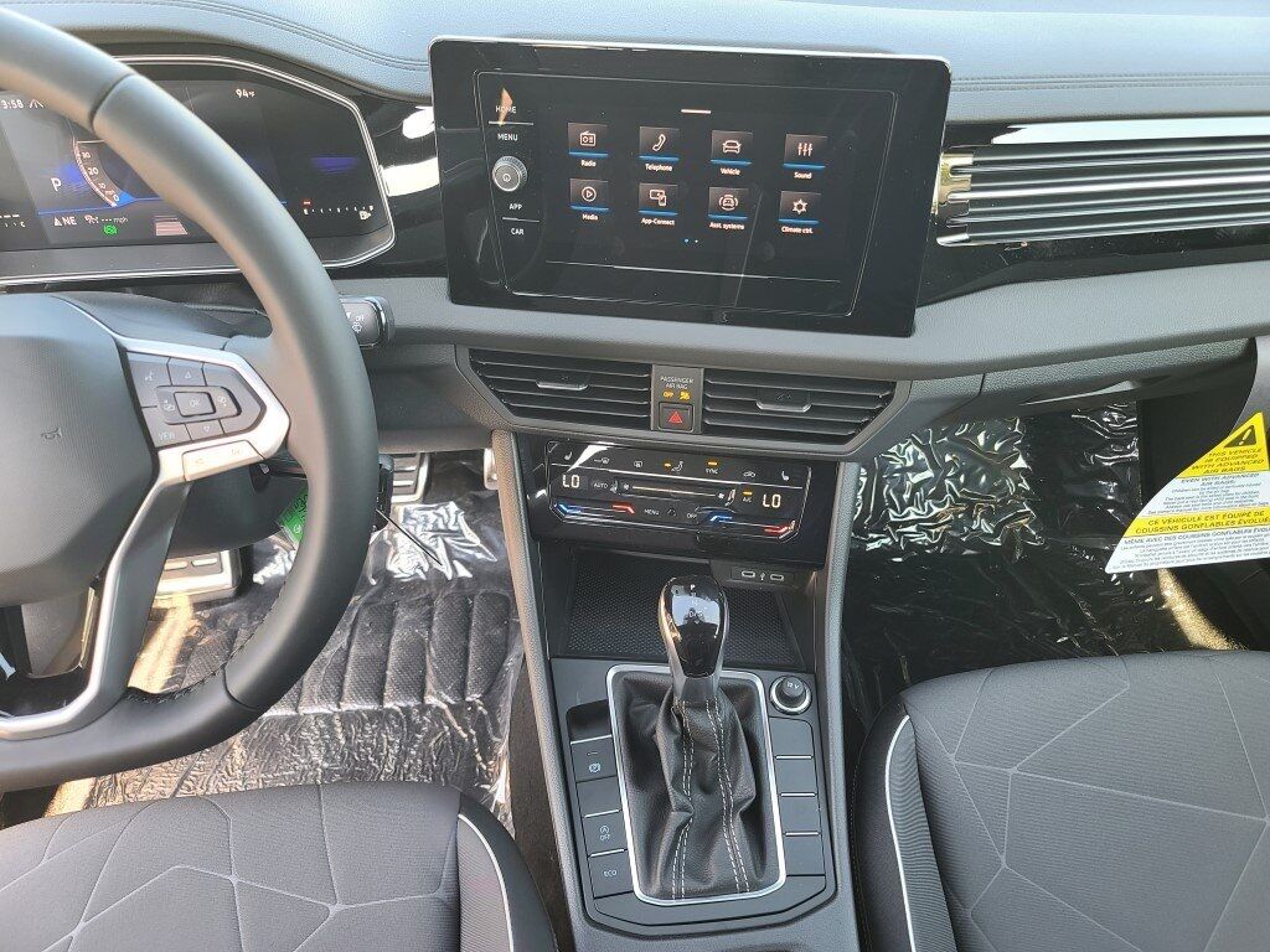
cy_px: 476
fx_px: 917
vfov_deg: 54.9
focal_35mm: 25
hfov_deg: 69.4
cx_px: 635
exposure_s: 1/60
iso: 100
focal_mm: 7
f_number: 1.8
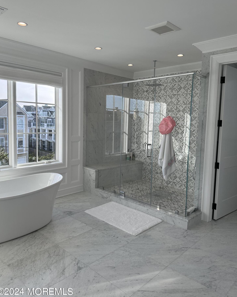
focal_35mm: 26
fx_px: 228
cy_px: 142
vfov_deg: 66.0
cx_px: 119
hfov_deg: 54.9
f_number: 1.78
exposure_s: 1/816
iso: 80
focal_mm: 6.86
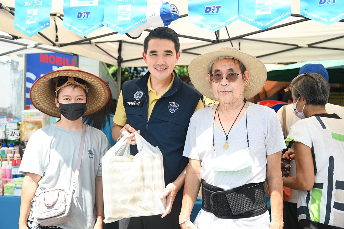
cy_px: 116
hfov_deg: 49.6
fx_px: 373
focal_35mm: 39
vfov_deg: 34.2
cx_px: 168
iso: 100
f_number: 4
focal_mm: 38
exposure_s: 1/320
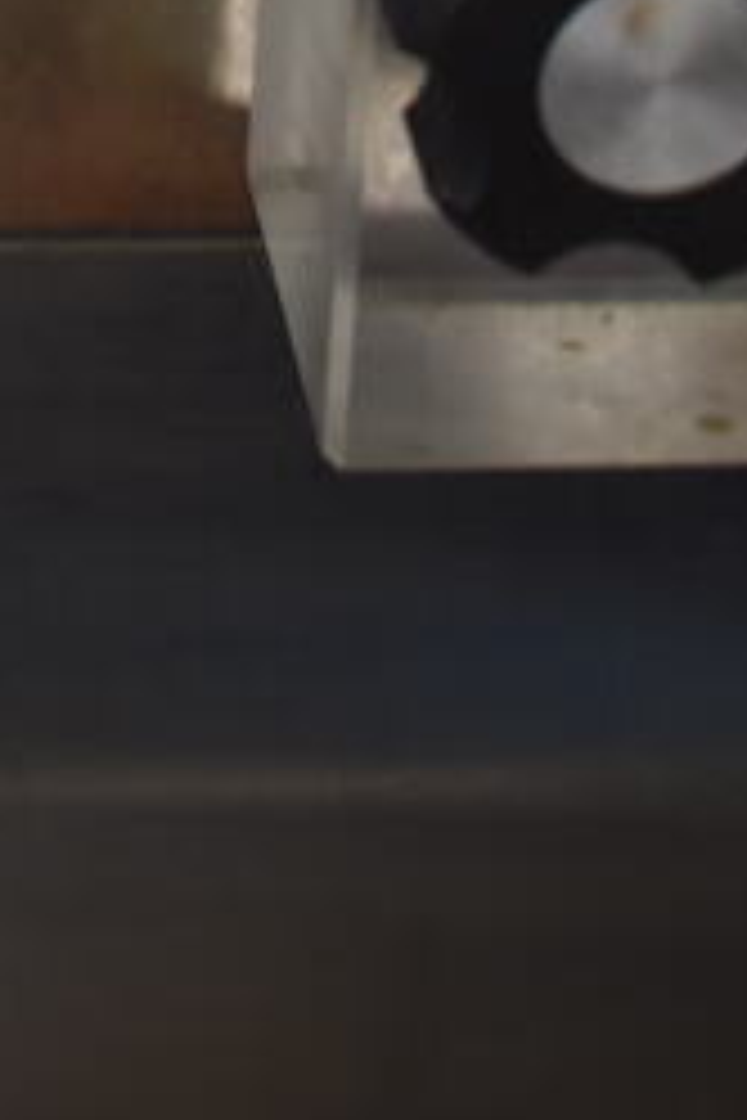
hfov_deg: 13.1
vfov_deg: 16.9
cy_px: -920
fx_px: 3081
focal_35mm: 99
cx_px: -369
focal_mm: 18
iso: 800
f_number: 3.5
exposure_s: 1/160
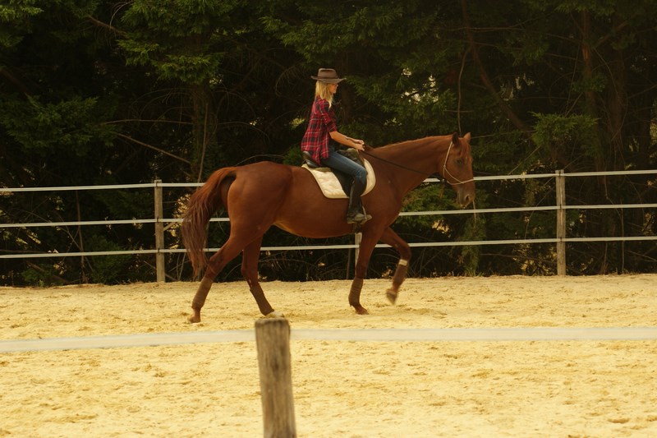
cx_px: 328
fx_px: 3010
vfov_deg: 8.3
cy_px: 219
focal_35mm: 165
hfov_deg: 12.5
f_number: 8
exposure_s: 1/125
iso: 100
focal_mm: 110
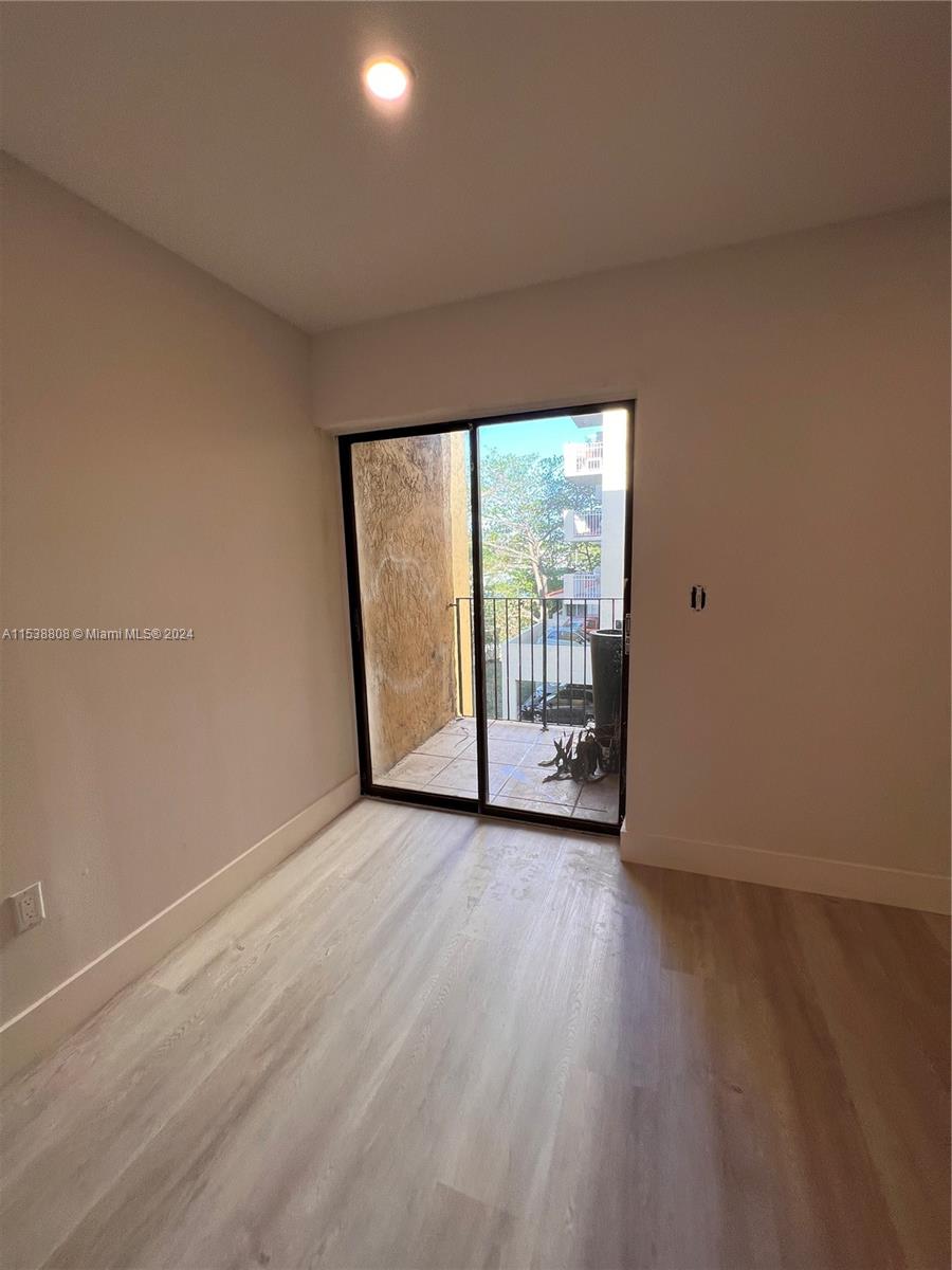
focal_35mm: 13
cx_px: 476
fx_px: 477
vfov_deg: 106.2
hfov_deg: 89.9
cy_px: 635
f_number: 1.8
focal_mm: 1.57
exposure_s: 1/125
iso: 40
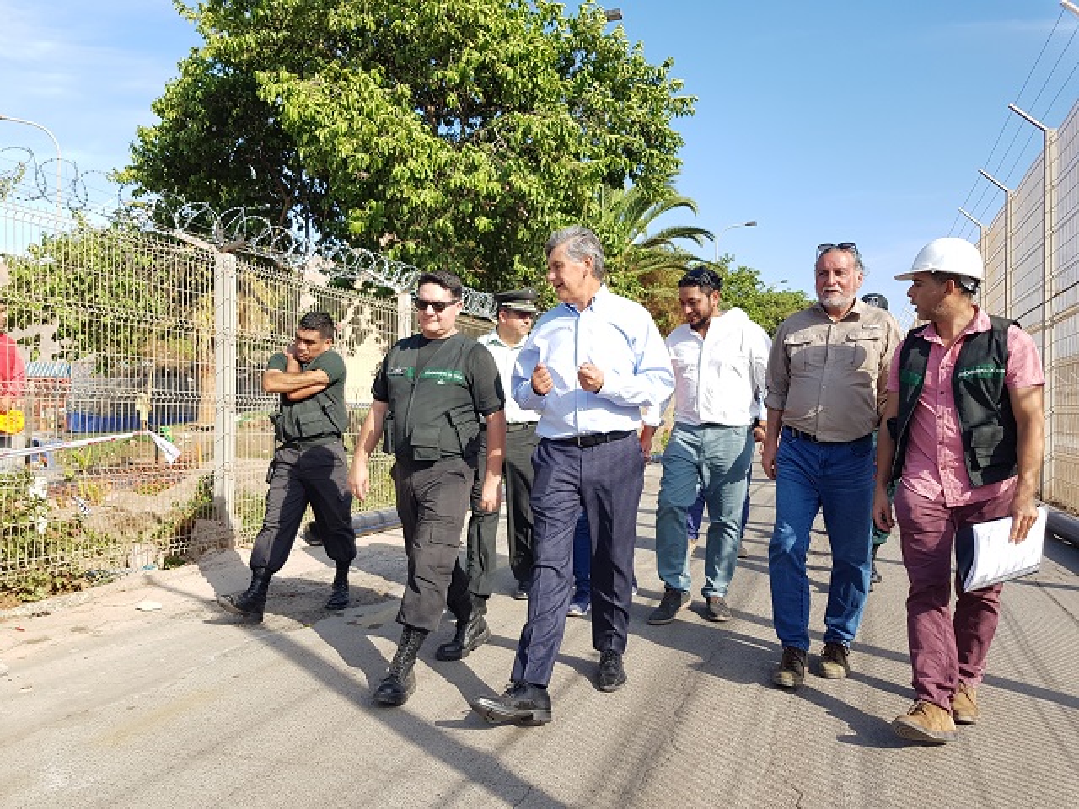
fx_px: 810
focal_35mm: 26
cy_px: 404
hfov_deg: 67.3
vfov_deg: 53.1
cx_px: 540
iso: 40
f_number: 1.7
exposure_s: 1/980
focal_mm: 4.2
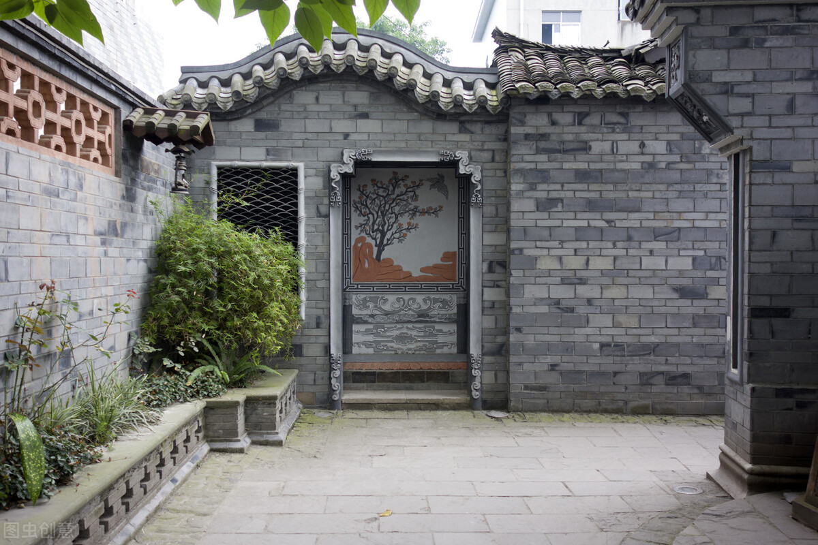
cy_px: 272
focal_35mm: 32
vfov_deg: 41.1
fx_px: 727
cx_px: 409
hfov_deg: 58.7
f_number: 2.2
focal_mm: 11.89
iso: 80
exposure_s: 1/40
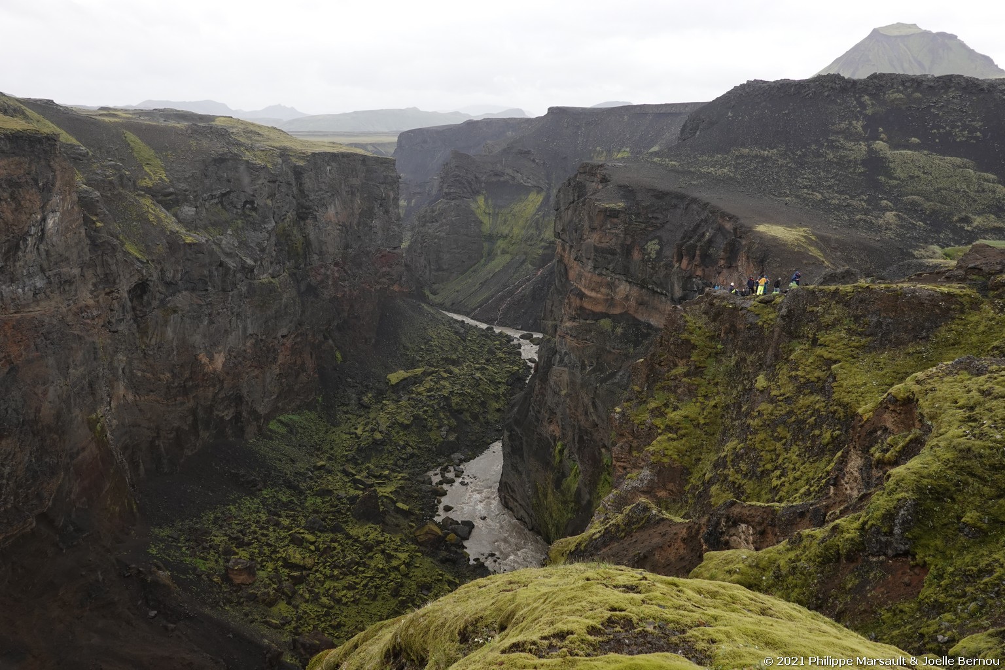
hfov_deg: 69.4
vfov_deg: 49.6
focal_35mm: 26
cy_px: 335
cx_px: 502
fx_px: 726
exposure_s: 1/400
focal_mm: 9.54
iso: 250
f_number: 4
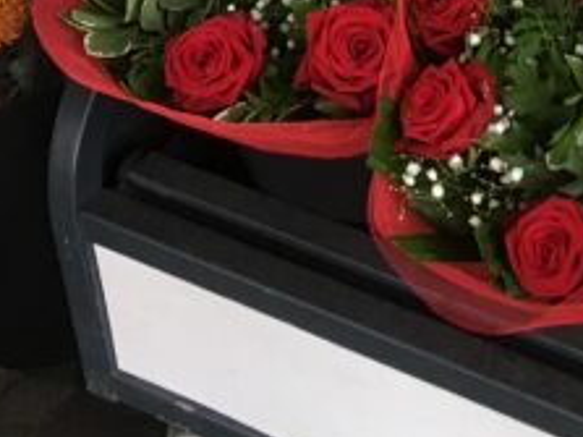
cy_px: -343
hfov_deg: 14.3
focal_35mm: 133
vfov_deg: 10.5
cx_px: 729
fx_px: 2239
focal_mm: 4.15
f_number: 2.2
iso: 40
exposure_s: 1/17
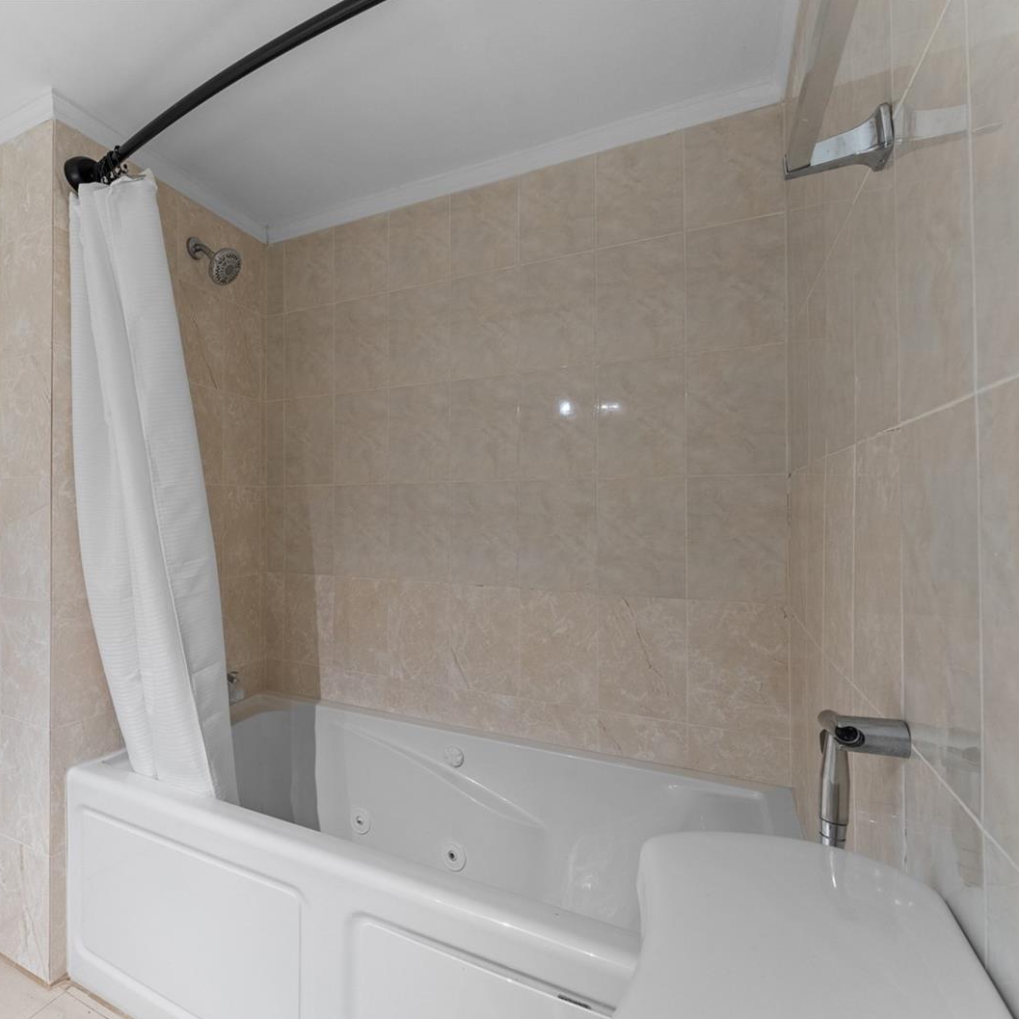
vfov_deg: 80.7
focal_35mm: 18
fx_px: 599
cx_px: 329
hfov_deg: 77.8
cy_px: 510
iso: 800
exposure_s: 1/5
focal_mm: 14
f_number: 9
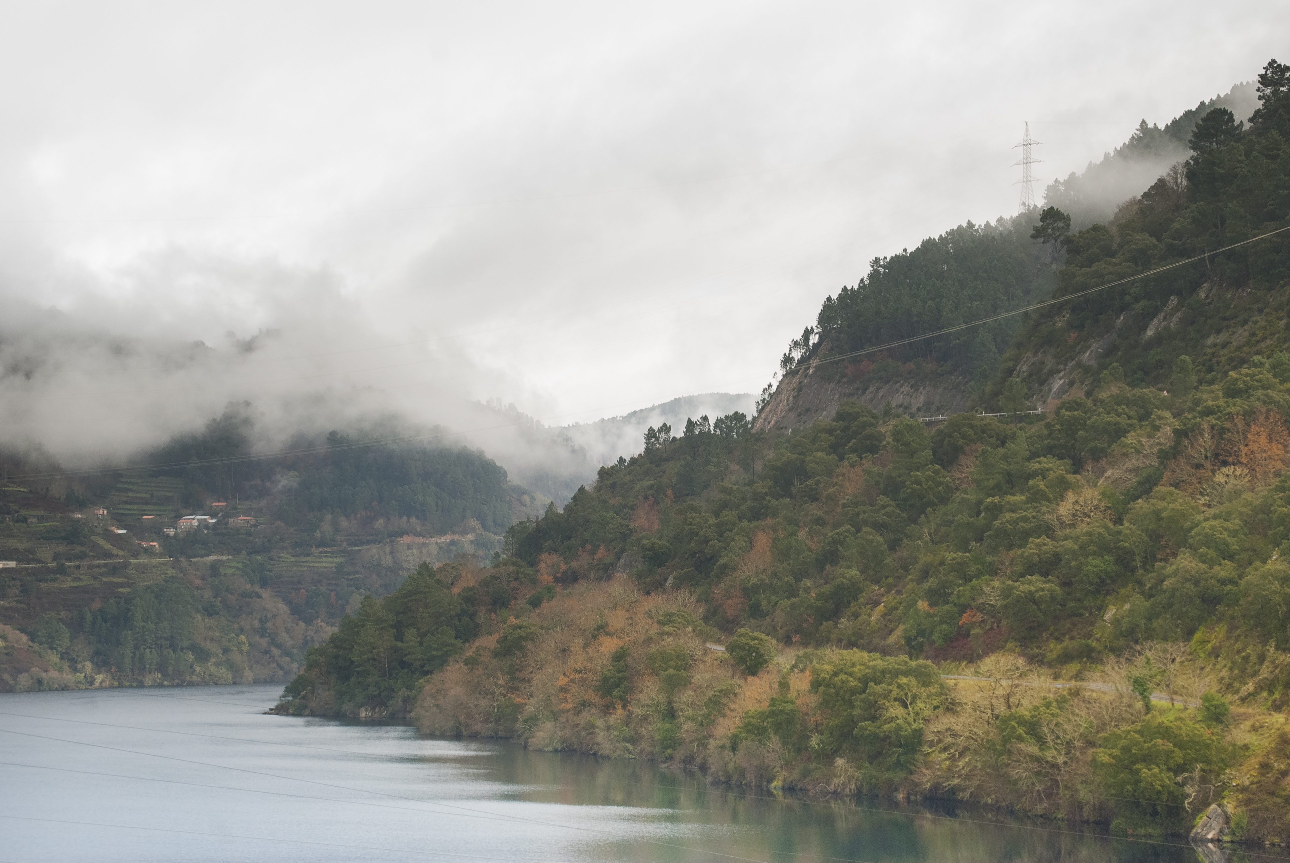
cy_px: 432
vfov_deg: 19.0
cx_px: 645
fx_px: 2583
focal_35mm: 72
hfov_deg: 28.0
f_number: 9
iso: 200
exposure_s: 1/125
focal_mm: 48
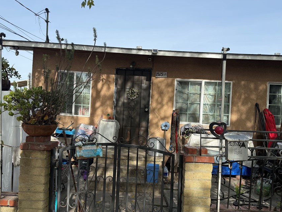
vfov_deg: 48.2
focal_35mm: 29
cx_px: 137
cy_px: 117
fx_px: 236
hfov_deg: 61.6
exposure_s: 1/3279
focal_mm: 6.76
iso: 80
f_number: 1.78
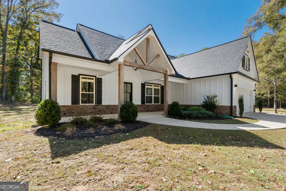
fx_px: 131
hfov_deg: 95.0
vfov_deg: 72.1
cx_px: 143
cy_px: 96
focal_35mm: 16
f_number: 8
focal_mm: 11
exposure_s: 1/500
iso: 400
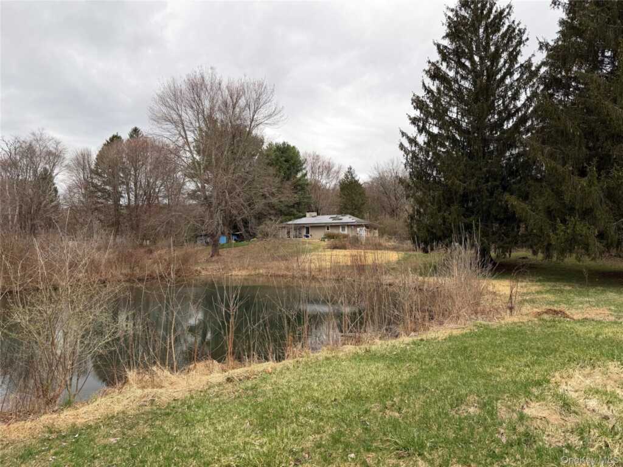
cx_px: 312
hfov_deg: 71.6
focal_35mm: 24
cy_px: 234
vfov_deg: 56.8
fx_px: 432
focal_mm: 6.76
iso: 80
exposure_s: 1/780
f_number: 1.78
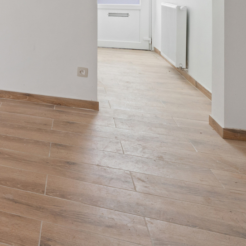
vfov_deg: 34.8
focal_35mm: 45
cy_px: 13
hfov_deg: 28.8
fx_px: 362
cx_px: -92
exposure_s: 1/1.25
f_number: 11
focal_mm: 16
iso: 400
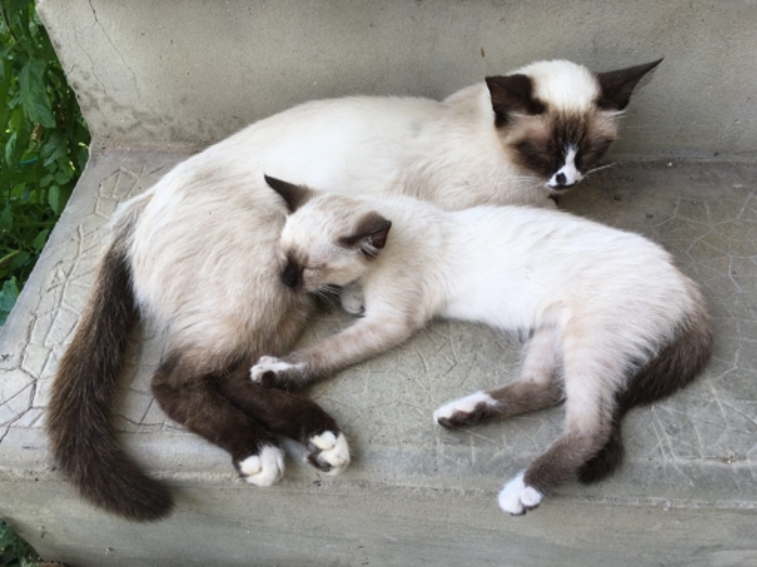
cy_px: 284
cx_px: 378
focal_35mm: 29
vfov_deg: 48.2
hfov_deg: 61.7
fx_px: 634
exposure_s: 1/129
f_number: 2.2
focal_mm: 4.15
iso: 25
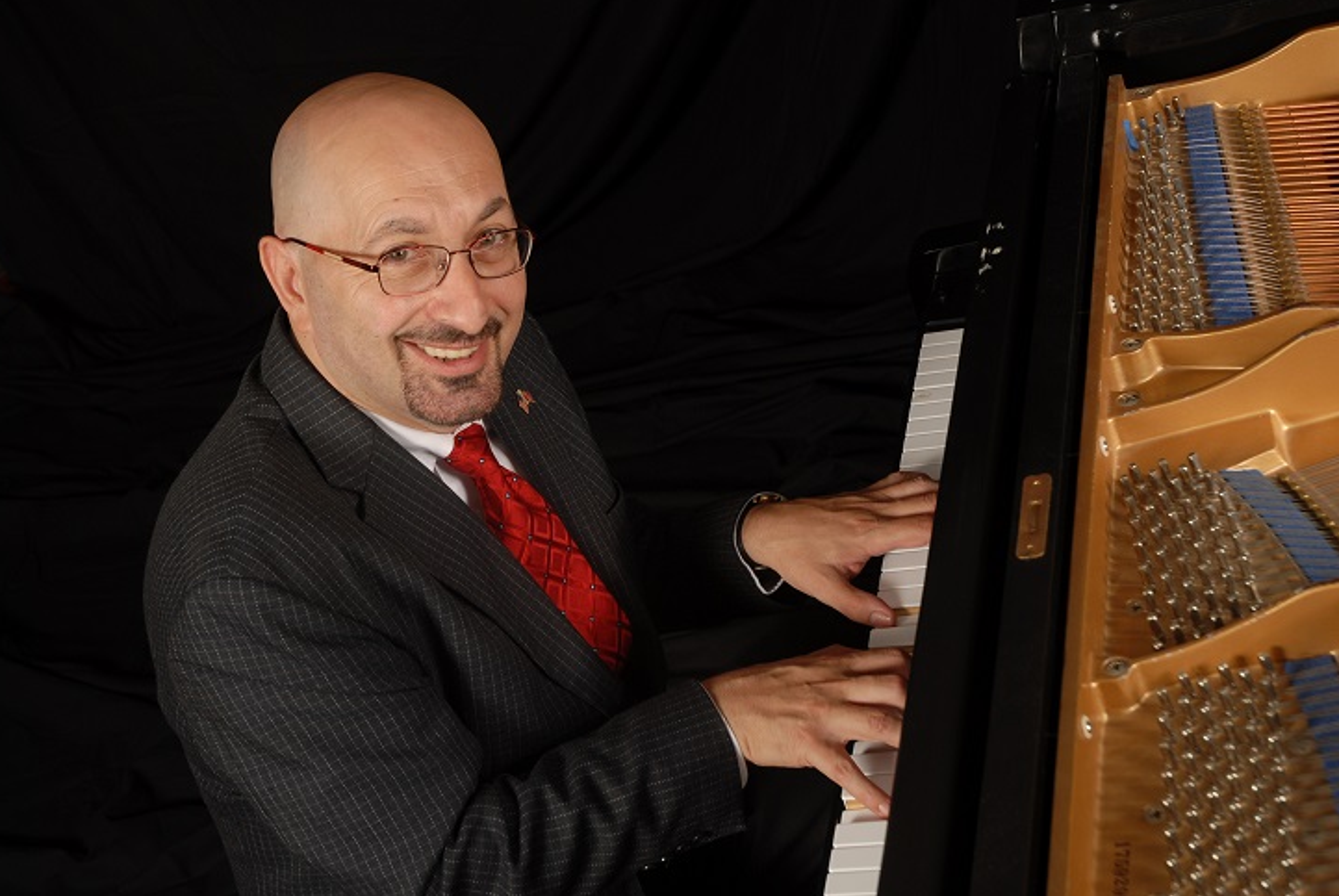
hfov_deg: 33.4
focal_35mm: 60
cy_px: 429
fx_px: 2234
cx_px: 684
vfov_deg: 22.7
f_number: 8
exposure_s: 1/125
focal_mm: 38
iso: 100
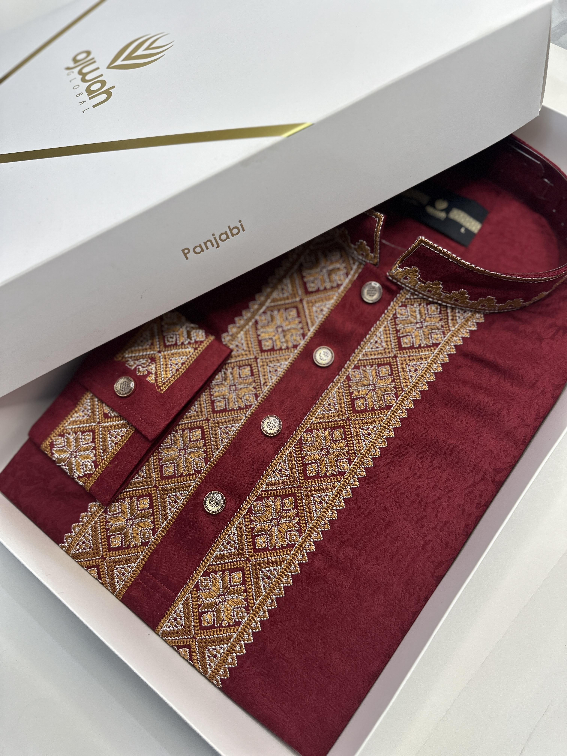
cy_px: 378
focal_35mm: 24
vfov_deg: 71.6
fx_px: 524
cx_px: 284
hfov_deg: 56.8
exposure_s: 1/100
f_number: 1.78
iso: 200
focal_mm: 6.86
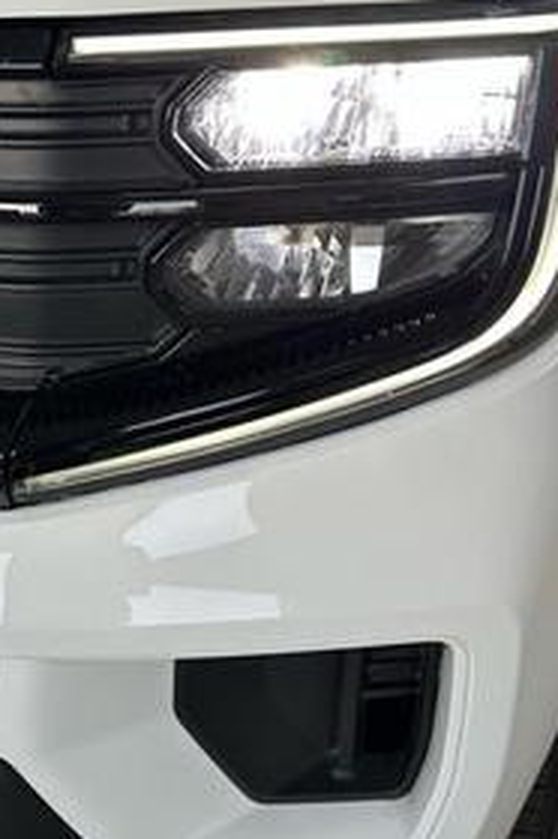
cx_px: -72
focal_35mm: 45
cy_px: 285
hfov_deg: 27.1
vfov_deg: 43.1
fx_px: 1049
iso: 64
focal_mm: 6.86
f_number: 1.78
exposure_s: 1/120
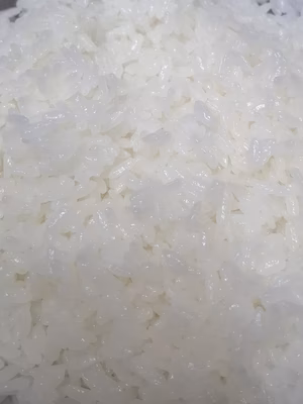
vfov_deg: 73.9
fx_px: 268
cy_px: 202
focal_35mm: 23
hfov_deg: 58.9
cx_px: 152
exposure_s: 1/100
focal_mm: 5.54
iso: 200
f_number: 1.8
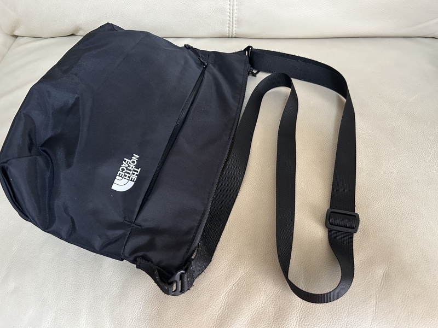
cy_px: 164
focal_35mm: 26
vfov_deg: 53.1
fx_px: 329
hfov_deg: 67.3
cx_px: 219
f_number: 1.5
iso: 250
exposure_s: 1/60
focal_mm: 5.7
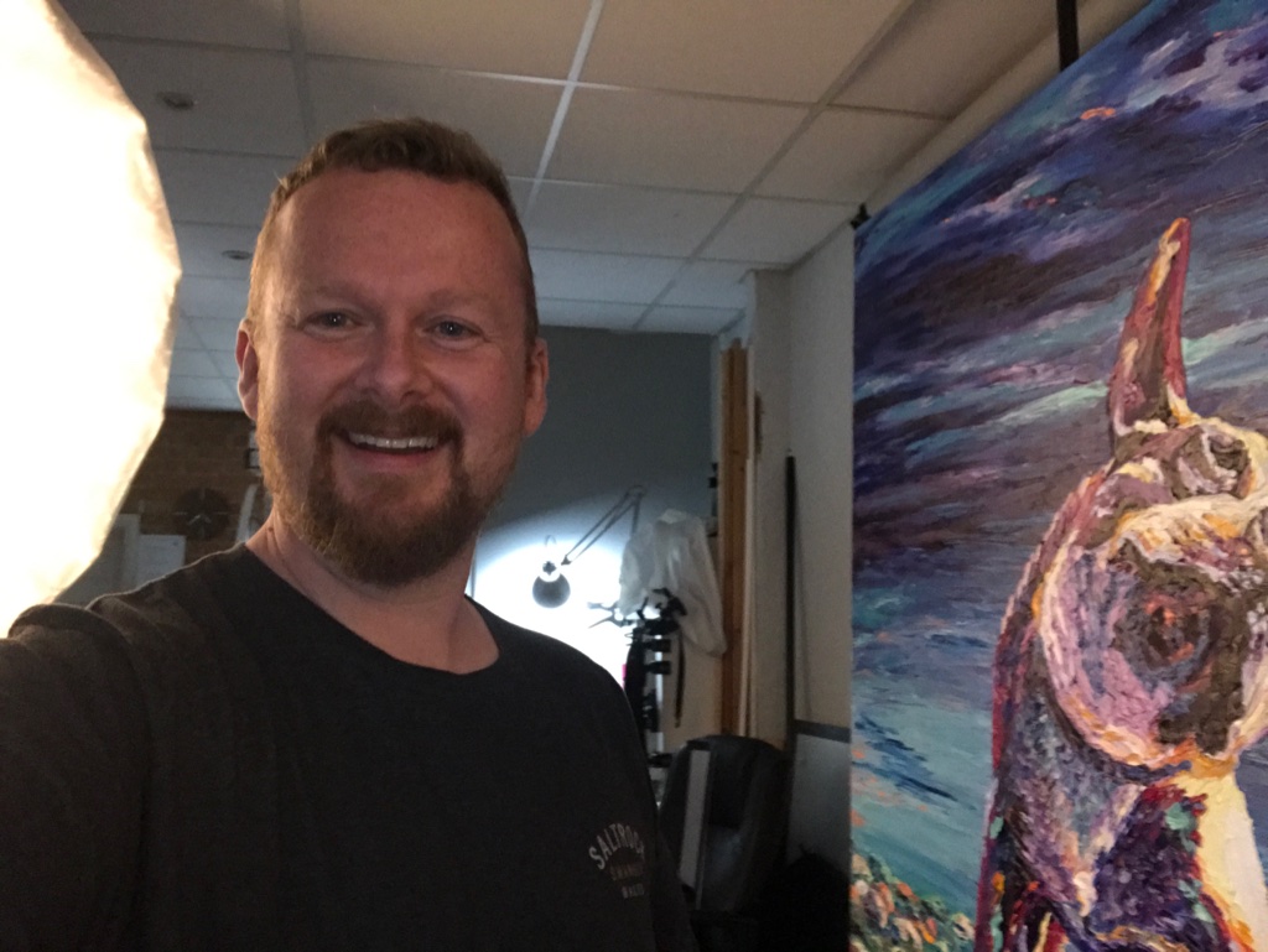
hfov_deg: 56.8
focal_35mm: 32
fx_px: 1173
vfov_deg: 44.2
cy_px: 476
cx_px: 634
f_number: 2.2
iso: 250
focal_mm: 2.87
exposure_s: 1/20
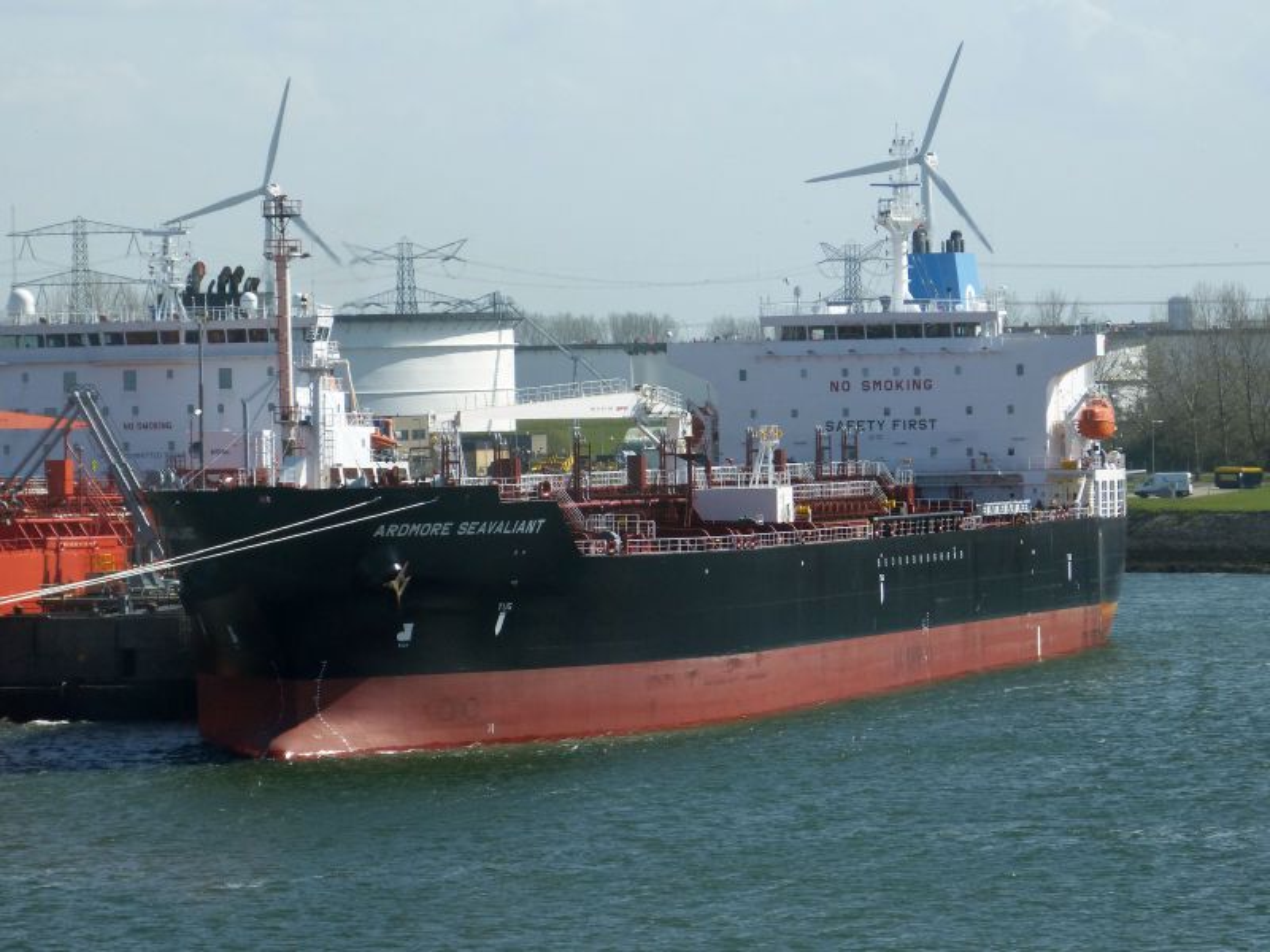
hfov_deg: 10.5
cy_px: 476
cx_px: 635
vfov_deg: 7.9
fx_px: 6897
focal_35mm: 188
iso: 100
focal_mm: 33.9
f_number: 4
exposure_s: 1/640
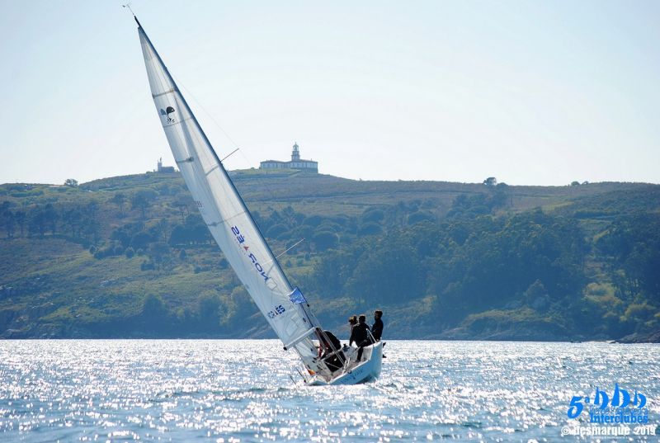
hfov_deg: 10.1
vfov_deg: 6.8
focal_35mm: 202
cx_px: 330
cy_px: 222
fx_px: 3720
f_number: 6.3
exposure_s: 1/640
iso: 100
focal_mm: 135
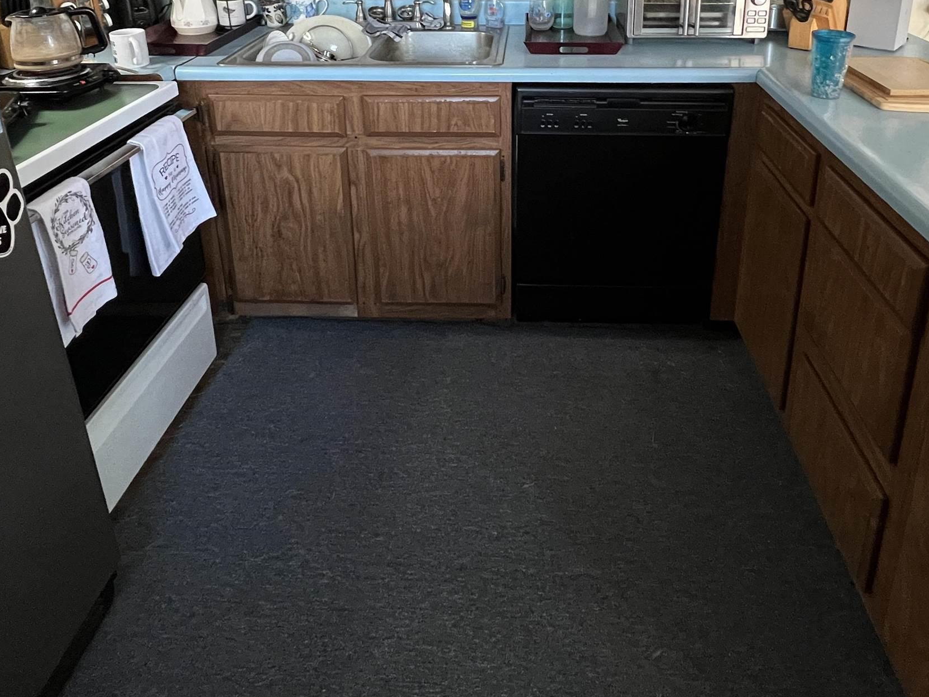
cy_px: 88
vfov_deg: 51.2
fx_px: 644
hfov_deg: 71.5
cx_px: 505
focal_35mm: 24
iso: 640
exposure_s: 1/60
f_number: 1.8
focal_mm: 1.57
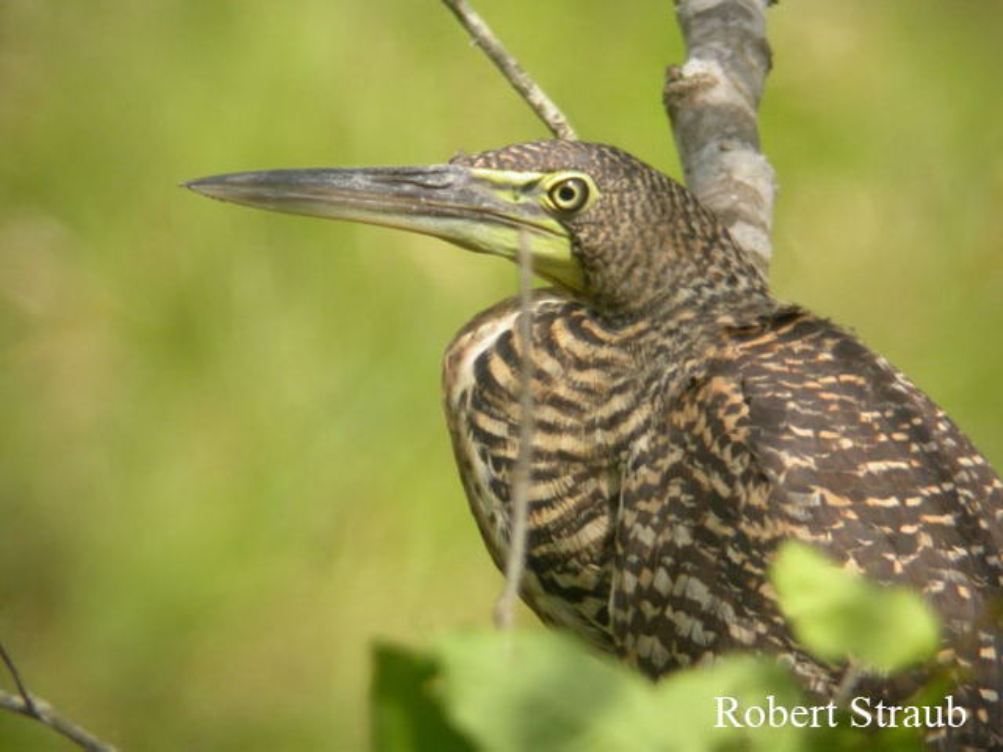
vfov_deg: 13.5
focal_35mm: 110
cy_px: 376
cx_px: 502
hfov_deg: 17.9
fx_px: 3187
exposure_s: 1/125
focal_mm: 22.9
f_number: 4.2
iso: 100
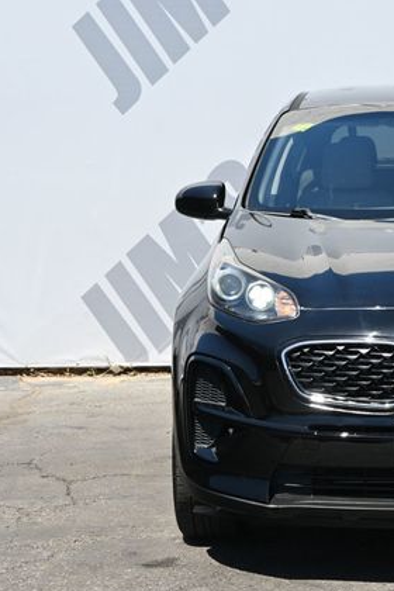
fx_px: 1576
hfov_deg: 13.9
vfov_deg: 21.2
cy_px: 298
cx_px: 446
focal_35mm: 96
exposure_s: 1/250
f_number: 5.6
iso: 140
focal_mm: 42
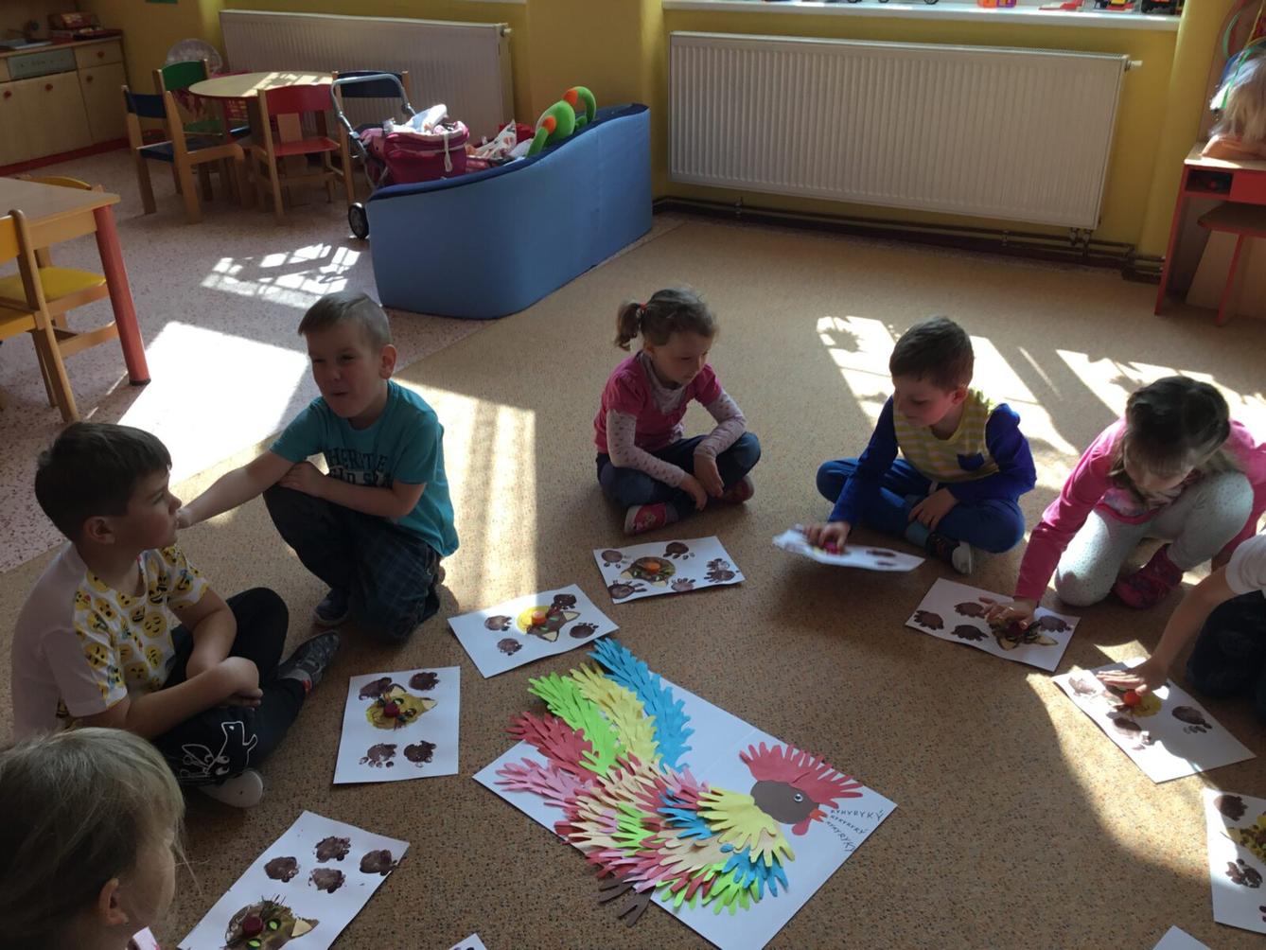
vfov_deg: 45.5
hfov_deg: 58.3
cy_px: 475
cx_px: 633
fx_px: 1134
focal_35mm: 31
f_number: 2.4
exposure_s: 1/115
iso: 25
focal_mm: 3.3
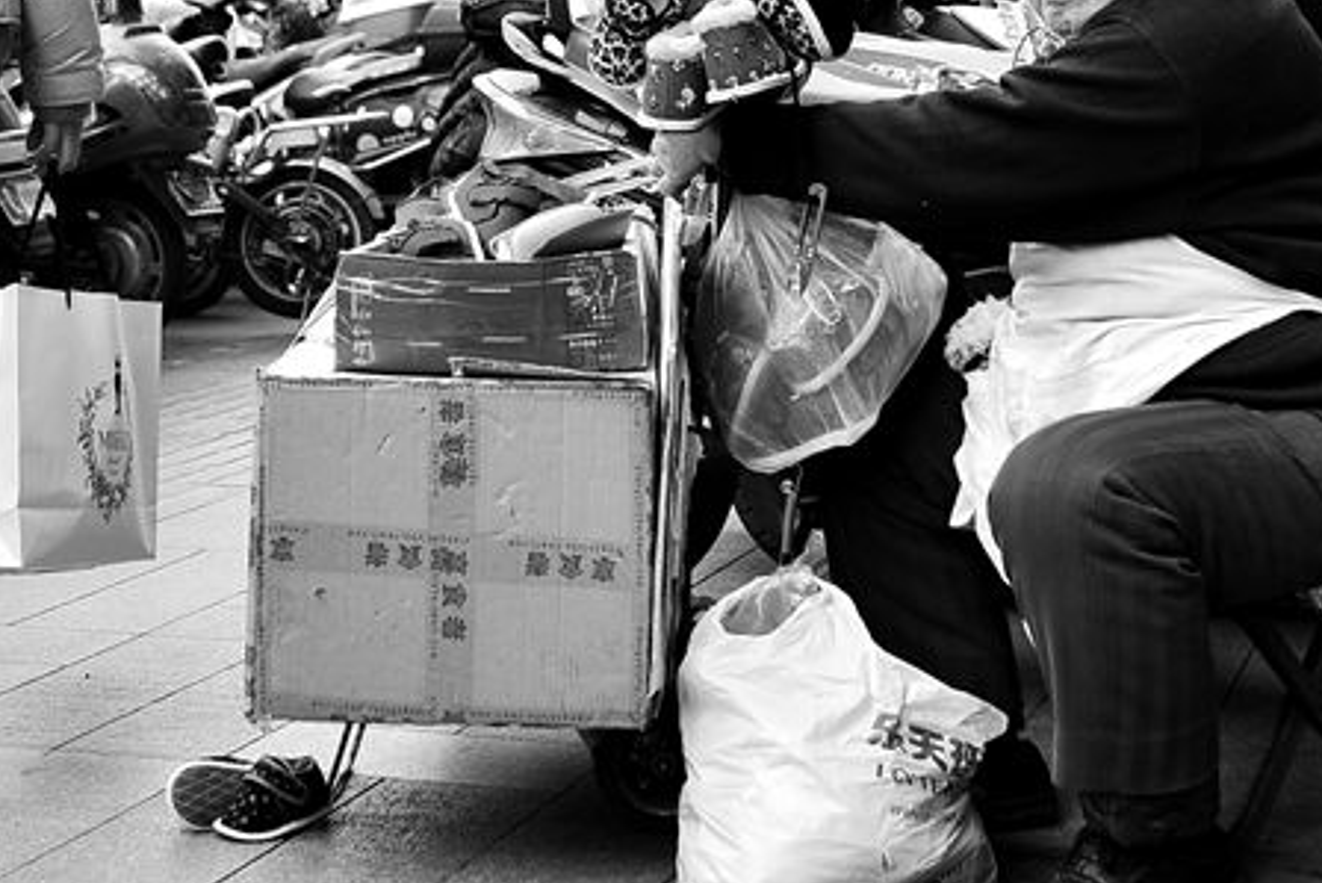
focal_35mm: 80
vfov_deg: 16.7
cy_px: -21
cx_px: 564
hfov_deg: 25.3
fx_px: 2939
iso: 400
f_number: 4
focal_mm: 35
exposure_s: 1/800
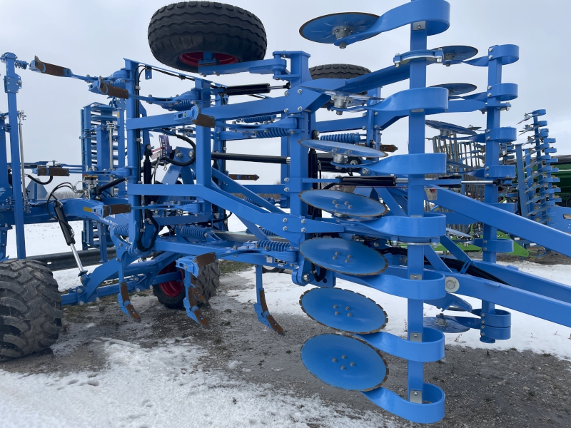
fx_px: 429
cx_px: 286
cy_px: 214
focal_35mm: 26
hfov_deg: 67.3
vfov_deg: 53.1
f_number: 1.6
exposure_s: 1/2564
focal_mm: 4.2
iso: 32
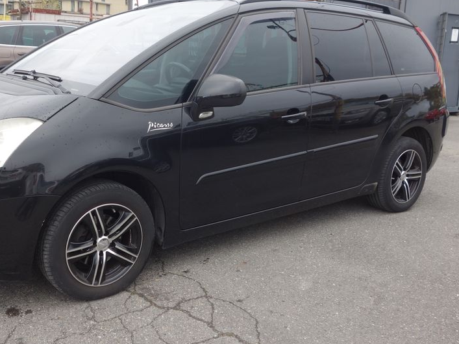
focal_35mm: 39
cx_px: 173
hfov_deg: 47.4
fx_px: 517
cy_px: 143
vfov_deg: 36.7
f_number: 4
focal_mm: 10.4
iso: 125
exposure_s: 1/100
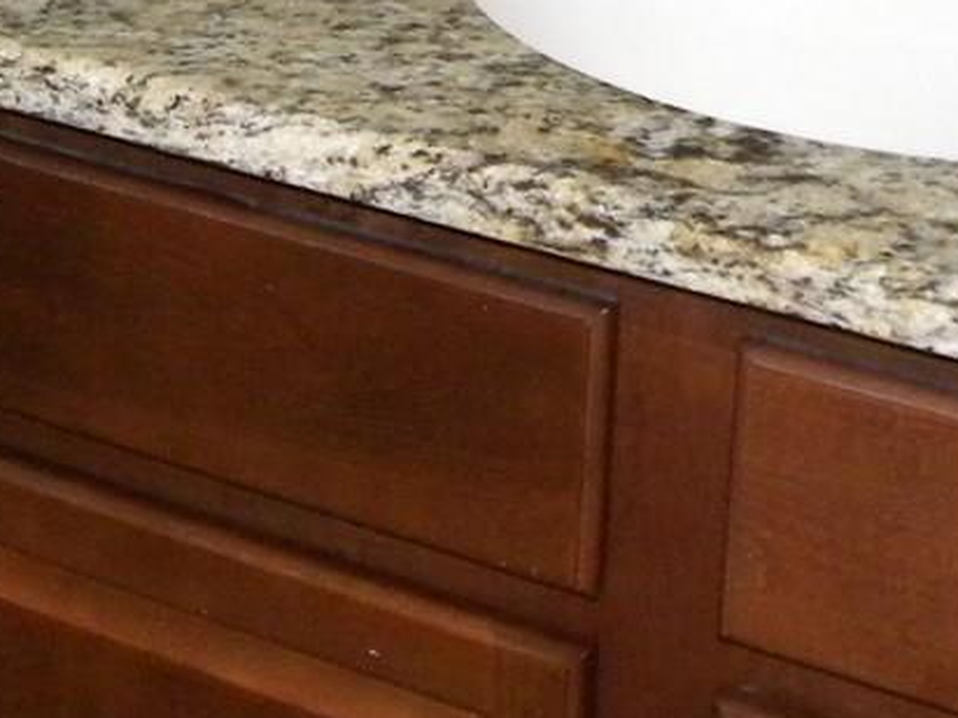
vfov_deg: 13.3
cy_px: -114
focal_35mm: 109
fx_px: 3016
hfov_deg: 17.9
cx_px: 170
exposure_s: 1/8
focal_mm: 5
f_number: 3.5
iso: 400
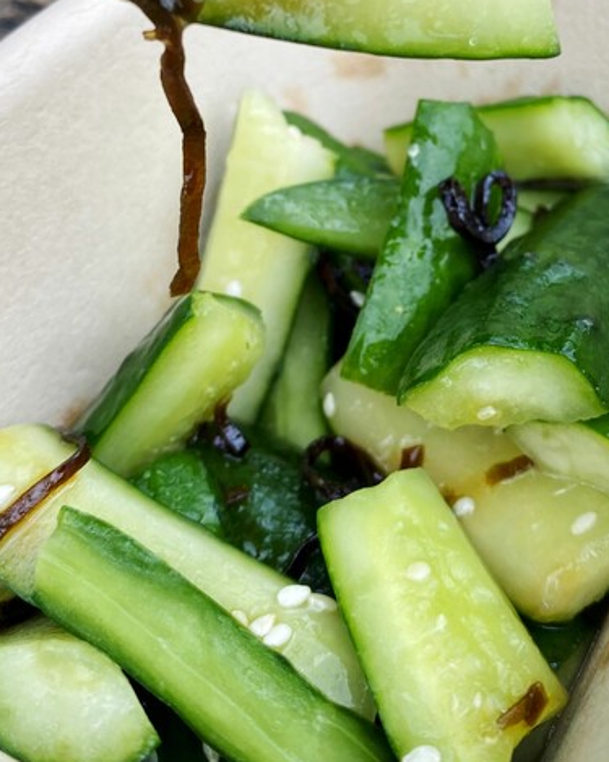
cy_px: 162
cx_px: 384
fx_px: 1037
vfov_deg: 38.9
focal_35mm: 46
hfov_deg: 32.6
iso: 50
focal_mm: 4.25
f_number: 1.8
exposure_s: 1/122
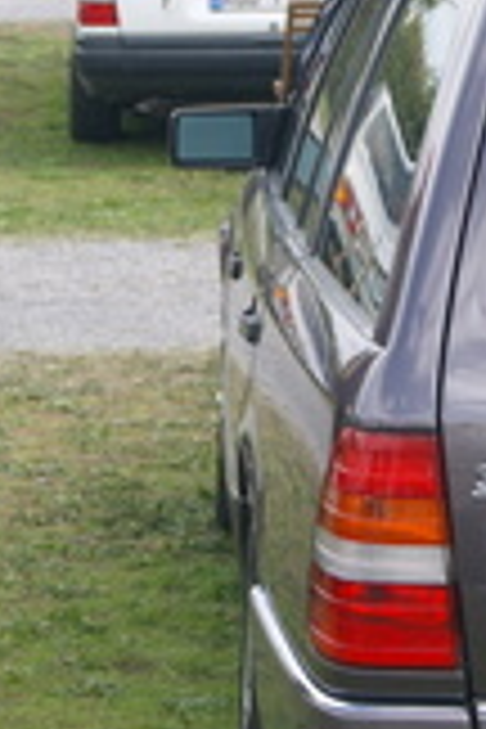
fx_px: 3746
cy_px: 297
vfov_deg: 11.1
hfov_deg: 7.4
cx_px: 398
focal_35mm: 185
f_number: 6.3
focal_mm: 50
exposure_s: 1/80
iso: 100
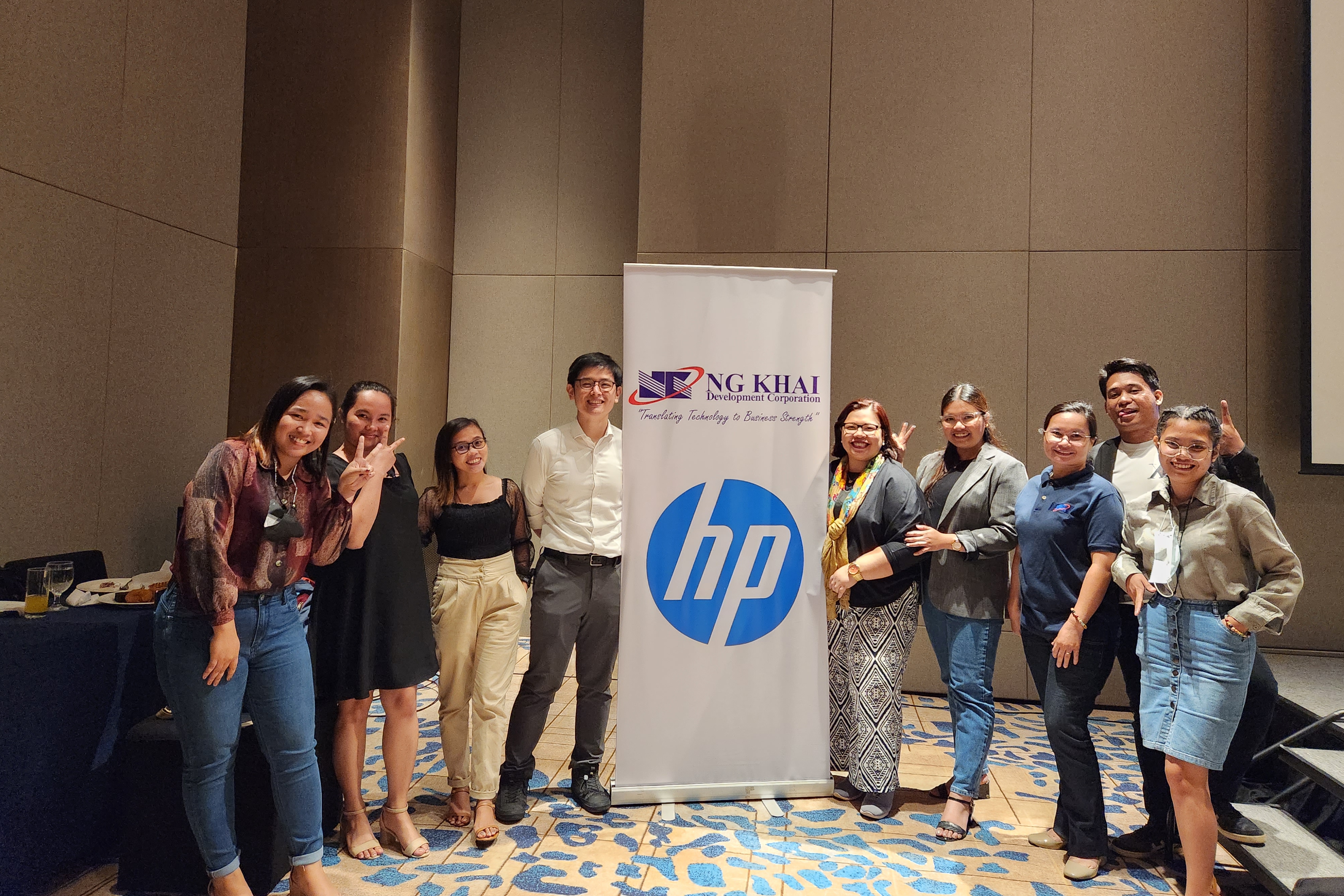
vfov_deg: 53.0
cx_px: 673
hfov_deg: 73.7
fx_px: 896
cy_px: 404
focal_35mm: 24
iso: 1000
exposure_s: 1/120
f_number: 1.8
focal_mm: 5.4
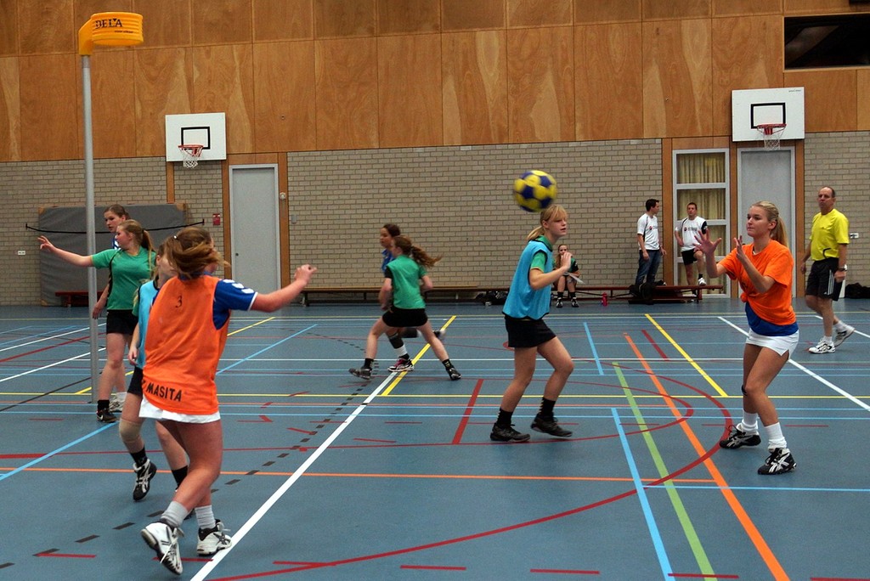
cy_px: 290
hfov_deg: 57.2
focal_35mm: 33
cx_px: 435
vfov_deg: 40.0
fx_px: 798
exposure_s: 1/200
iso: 640
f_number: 2.8
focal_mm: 22
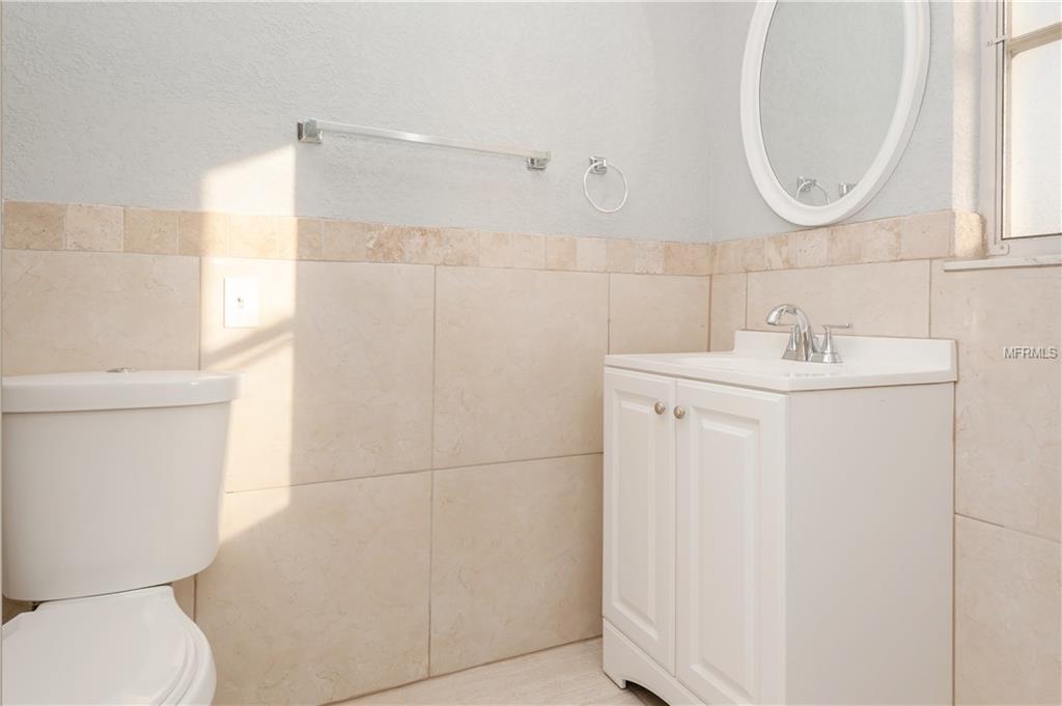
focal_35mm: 19
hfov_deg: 87.0
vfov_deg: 64.5
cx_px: 531
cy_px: 353
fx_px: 560
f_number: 9
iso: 160
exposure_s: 1/80
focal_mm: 19
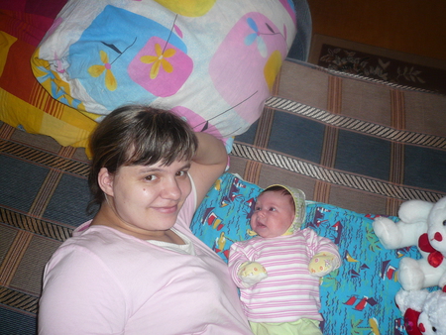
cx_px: 223
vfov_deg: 41.8
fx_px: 438
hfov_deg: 53.9
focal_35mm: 34
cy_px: 168
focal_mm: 5.4
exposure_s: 1/30
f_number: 3
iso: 100
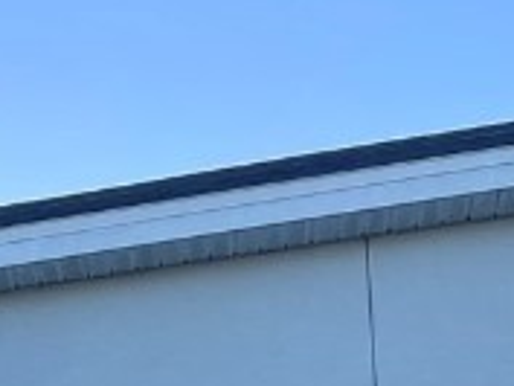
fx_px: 2229
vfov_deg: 8.9
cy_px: 964
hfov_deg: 11.4
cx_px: -616
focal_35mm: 150
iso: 32
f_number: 1.6
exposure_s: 1/647
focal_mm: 4.2
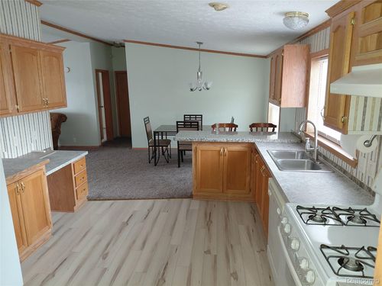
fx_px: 276
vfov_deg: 54.9
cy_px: 143
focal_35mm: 25
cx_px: 191
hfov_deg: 69.4
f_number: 1.8
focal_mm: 4.69
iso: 320
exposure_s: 1/24
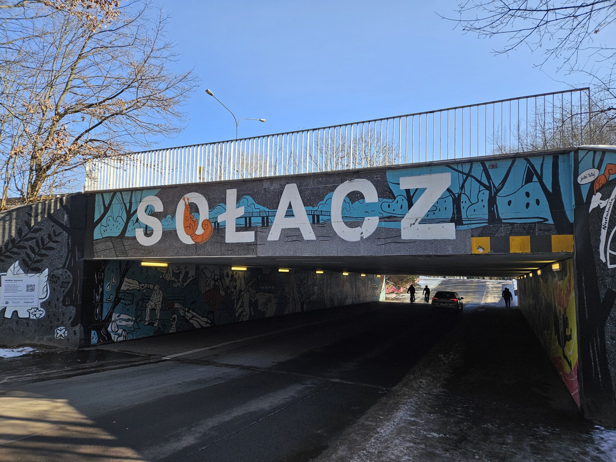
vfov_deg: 58.9
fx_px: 409
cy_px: 231
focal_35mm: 23
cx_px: 308
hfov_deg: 73.9
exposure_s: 1/1044
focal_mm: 5.4
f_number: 1.8
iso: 50
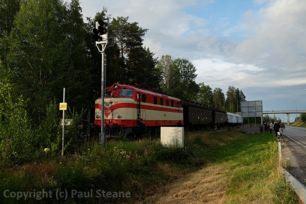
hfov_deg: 53.1
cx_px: 153
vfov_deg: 36.9
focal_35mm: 36
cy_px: 102
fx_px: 306
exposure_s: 1/300
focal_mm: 24.3
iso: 200
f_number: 5.6
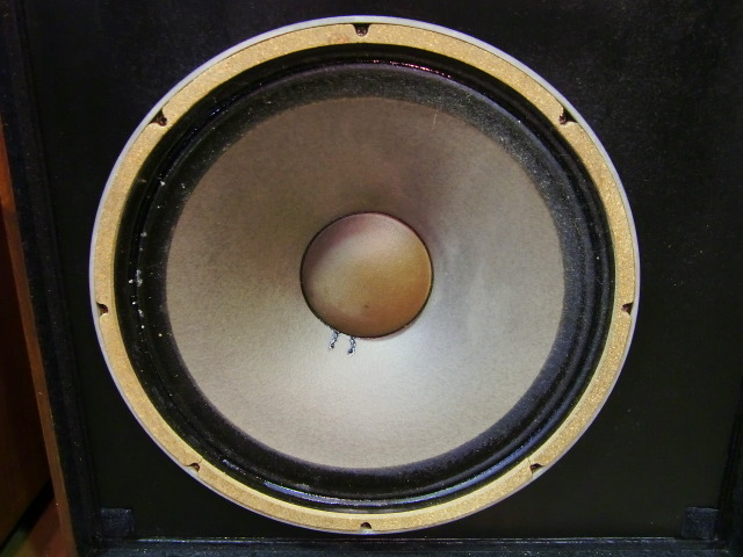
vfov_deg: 42.9
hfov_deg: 55.4
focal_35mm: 33
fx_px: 708
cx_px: 372
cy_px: 278
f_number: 2.7
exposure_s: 1/20
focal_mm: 5.8
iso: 400
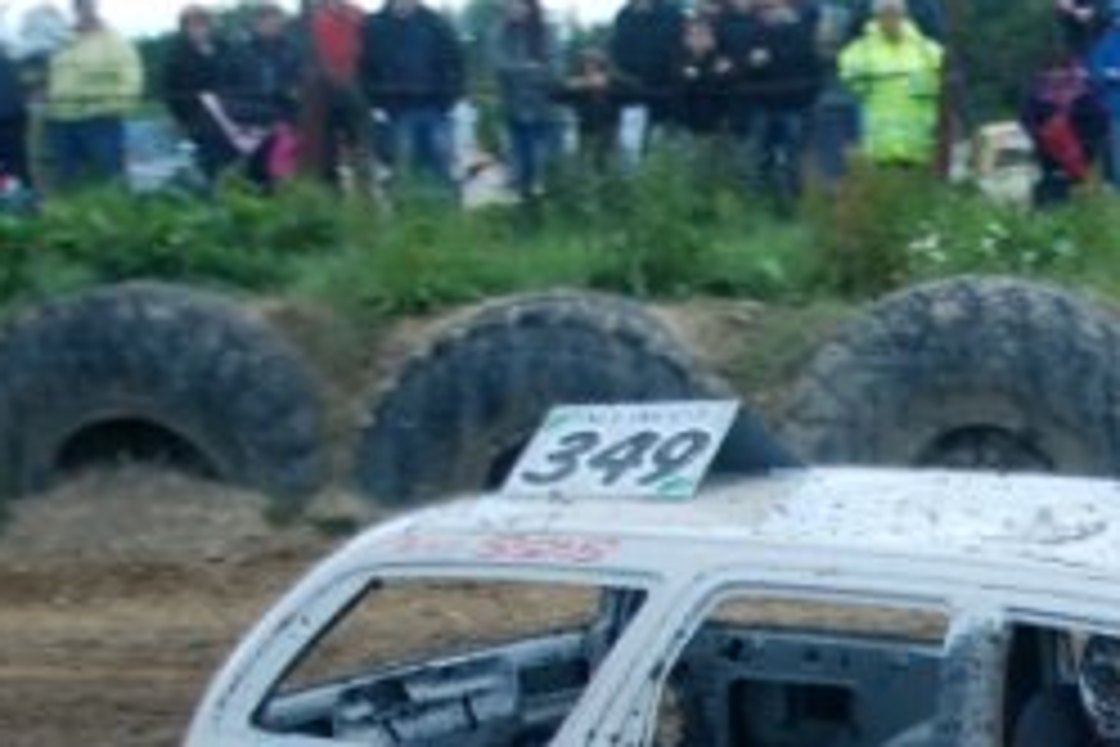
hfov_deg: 16.3
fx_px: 3711
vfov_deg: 11.3
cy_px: 846
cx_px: 1412
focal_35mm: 119
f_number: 4.5
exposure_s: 1/640
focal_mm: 31
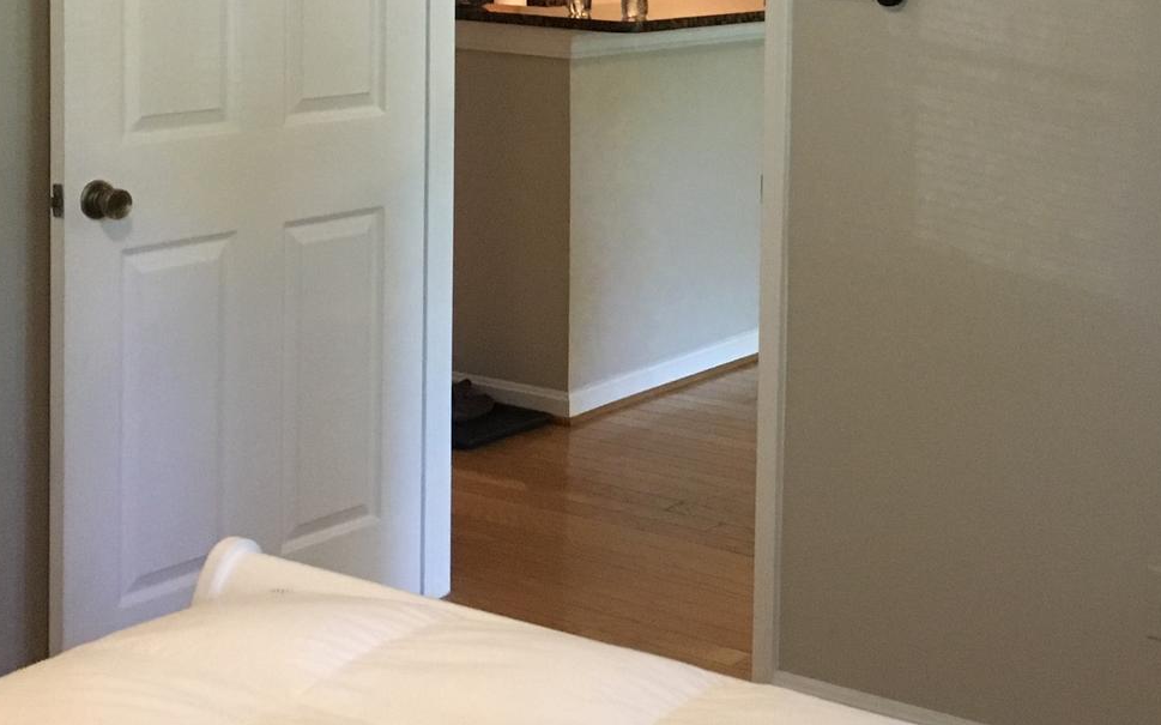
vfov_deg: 19.4
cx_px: 774
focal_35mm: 65
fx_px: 2056
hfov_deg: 31.3
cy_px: -2
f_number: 2.2
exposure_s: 1/30
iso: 200
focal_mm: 4.15
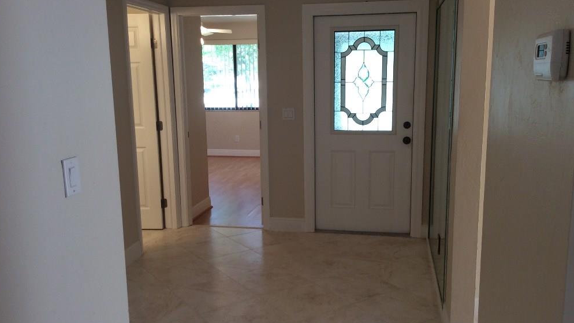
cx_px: 288
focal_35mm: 37
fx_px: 563
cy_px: 171
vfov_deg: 32.0
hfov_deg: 54.0
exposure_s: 1/24
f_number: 2.4
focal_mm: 3.3
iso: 50
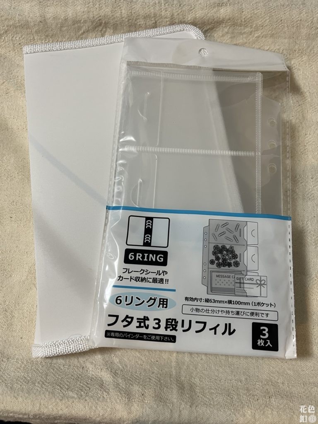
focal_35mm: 26
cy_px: 212
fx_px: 318
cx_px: 159
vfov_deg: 67.3
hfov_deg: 53.1
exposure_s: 1/50
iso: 125
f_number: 1.6
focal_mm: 5.1
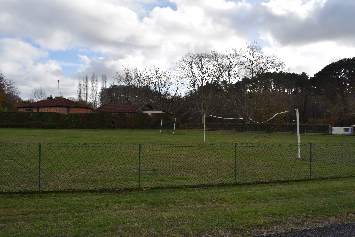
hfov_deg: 67.4
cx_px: 178
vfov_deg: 47.9
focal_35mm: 27
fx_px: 266
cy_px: 118
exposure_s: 1/200
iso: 100
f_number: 9
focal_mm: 18
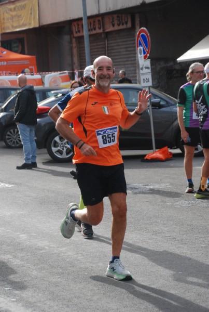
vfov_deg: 18.1
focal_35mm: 112
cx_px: 104
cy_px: 156
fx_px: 975
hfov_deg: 12.2
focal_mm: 75
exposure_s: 1/1000
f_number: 5.6
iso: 1000
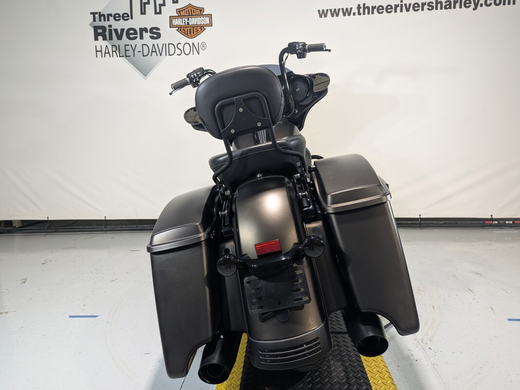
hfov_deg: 71.6
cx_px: 260
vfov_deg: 56.8
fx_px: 360
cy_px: 195
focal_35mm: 24
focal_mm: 6.81
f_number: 1.85
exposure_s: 1/60
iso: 54
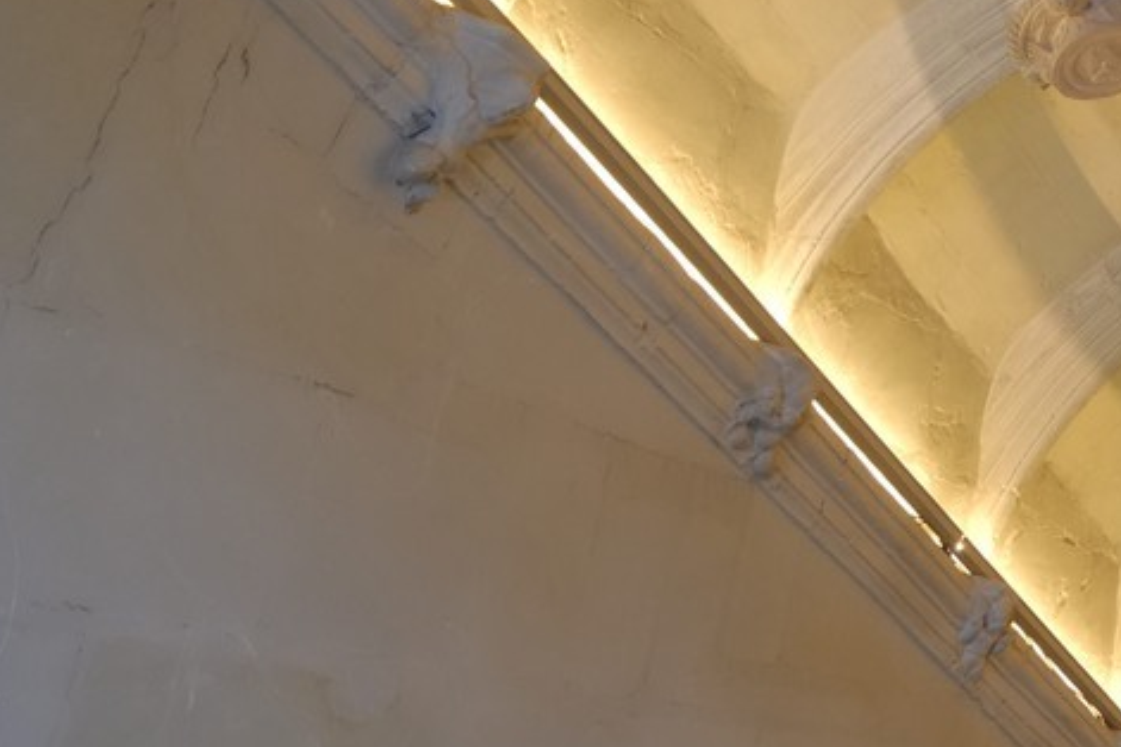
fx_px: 1899
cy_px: -293
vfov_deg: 19.9
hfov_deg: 23.6
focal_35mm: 61
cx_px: 1821
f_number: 13
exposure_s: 1.5
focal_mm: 12
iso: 100
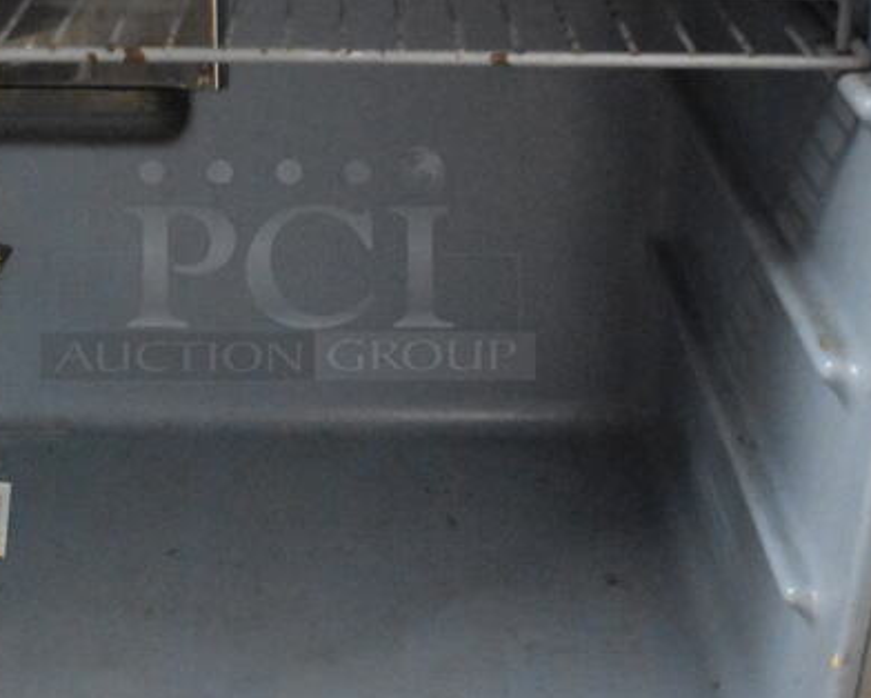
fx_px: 1522
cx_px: 289
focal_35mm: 59
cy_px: 263
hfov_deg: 31.7
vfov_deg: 25.7
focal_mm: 18
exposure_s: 1/80
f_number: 3.5
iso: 12800
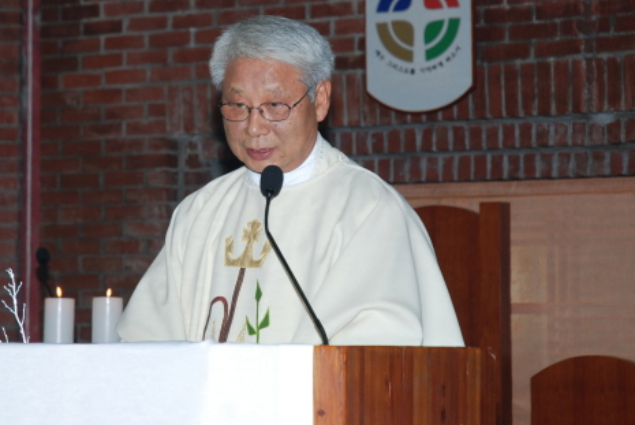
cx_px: 281
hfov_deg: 13.0
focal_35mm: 158
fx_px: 2789
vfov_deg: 8.7
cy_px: 174
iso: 200
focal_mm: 70
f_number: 5.6
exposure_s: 1/60
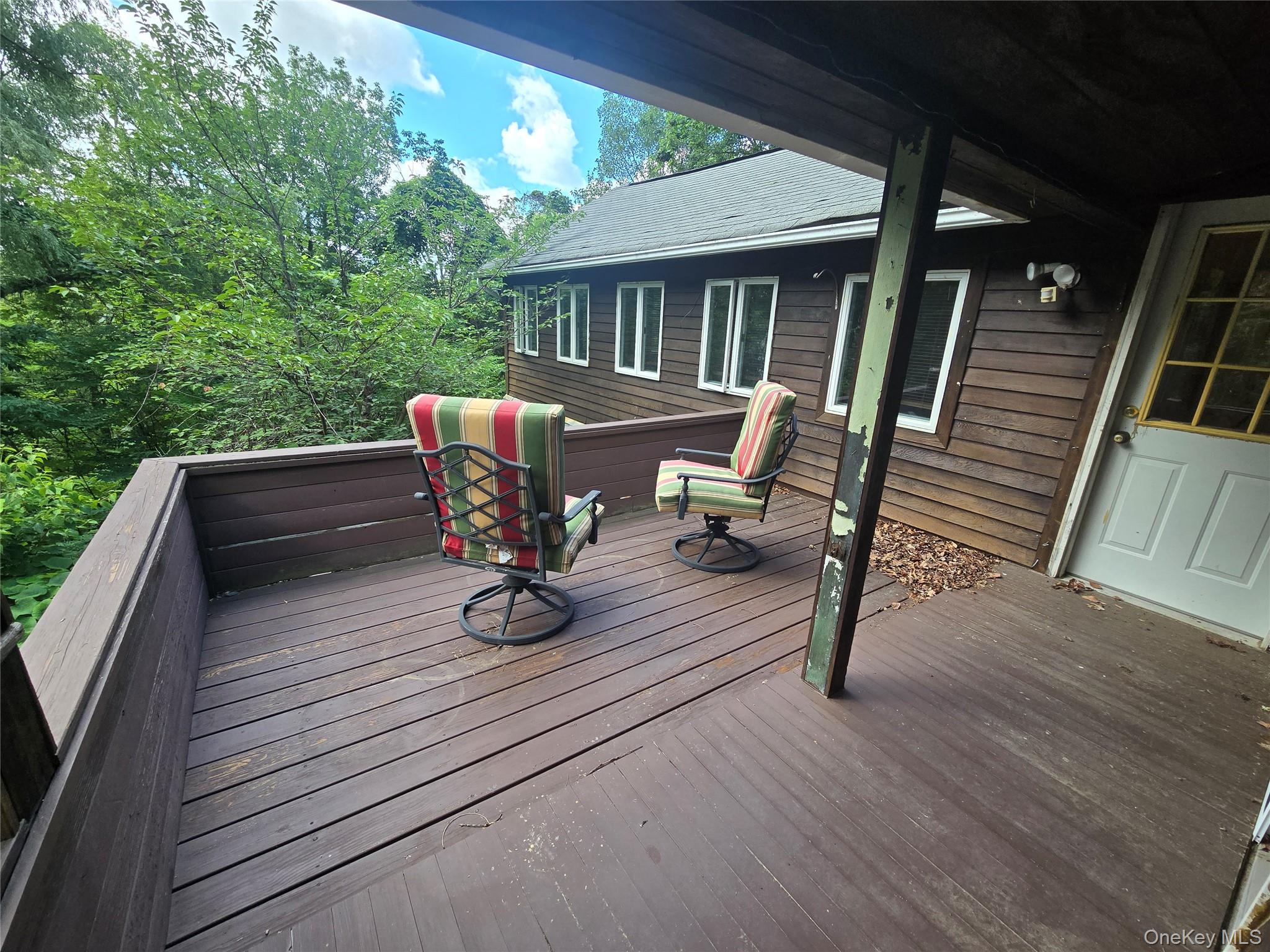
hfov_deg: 106.2
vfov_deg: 89.9
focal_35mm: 13
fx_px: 477
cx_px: 635
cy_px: 476
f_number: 2.2
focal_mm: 2.2
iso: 50
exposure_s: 1/322
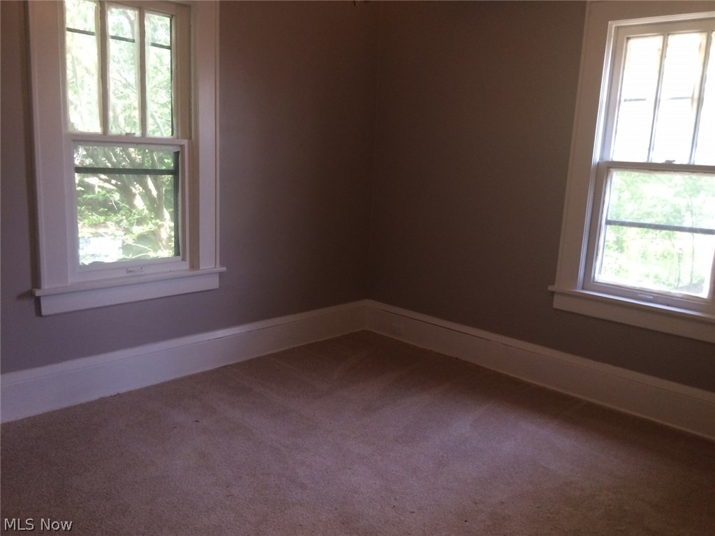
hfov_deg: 61.7
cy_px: 268
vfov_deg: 48.2
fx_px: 599
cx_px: 358
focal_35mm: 29
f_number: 2.2
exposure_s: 1/30
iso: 50
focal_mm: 4.15
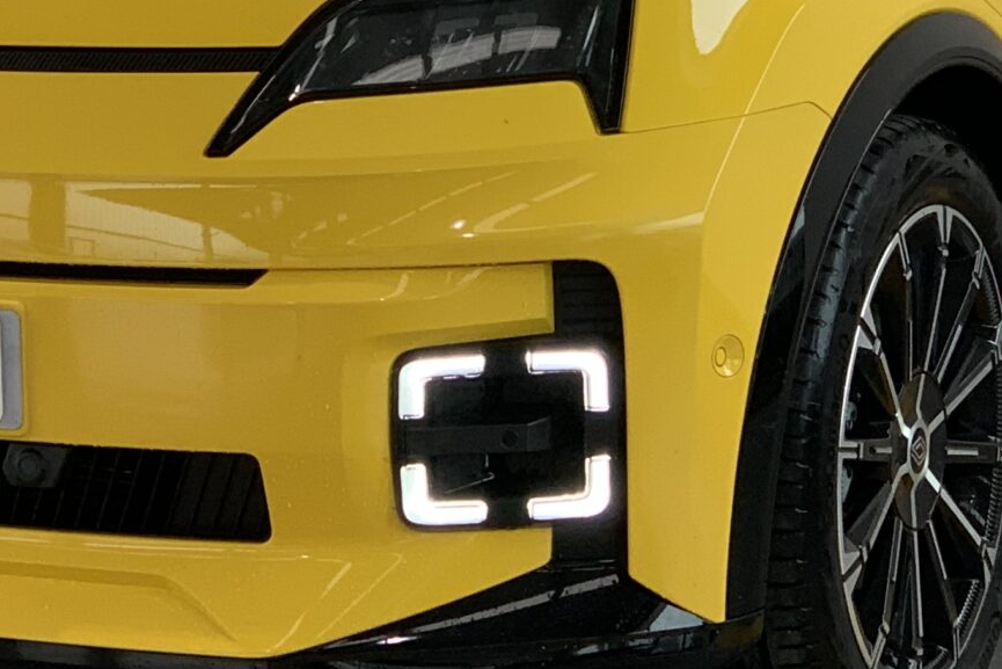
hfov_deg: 12.8
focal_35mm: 160
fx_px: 4454
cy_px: 153
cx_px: 351
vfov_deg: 8.6
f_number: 2.4
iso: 100
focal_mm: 6
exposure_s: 1/122
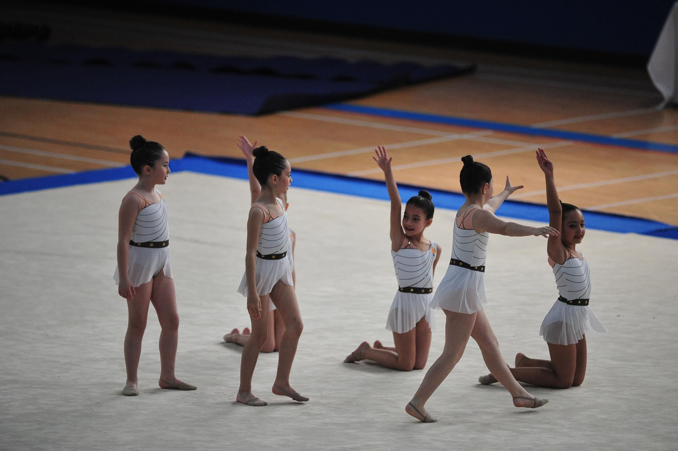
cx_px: 339
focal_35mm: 300
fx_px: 5647
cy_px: 226
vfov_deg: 4.6
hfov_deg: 6.9
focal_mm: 300
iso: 3200
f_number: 2.8
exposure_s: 1/2500
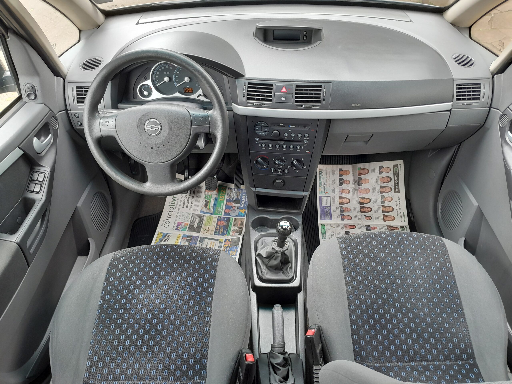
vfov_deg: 53.1
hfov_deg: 67.3
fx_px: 385
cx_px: 256
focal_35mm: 26
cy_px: 192
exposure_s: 1/60
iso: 64
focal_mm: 3.98
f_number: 1.8
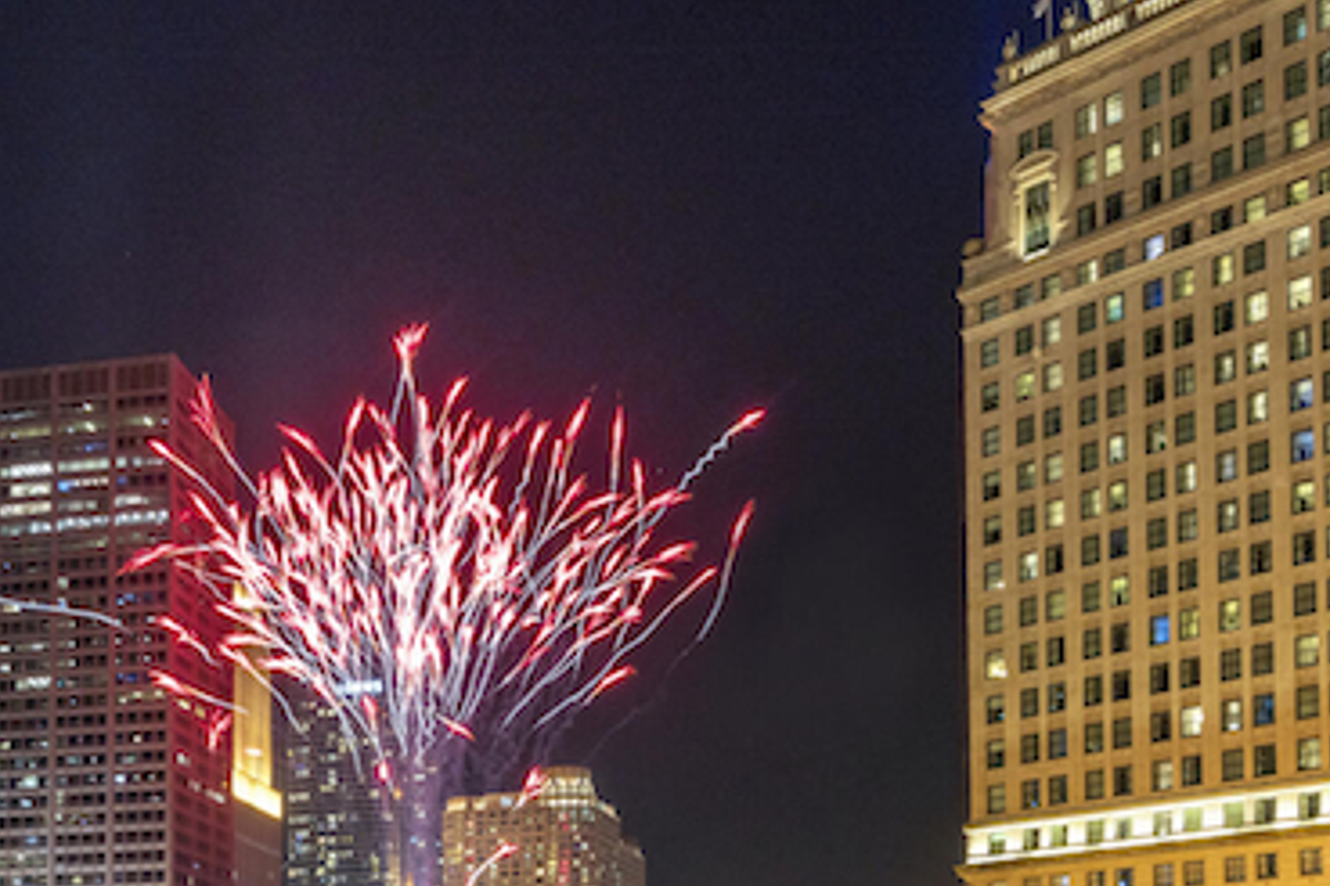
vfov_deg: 33.3
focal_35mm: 39
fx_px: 1441
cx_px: 378
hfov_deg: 48.2
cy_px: 702
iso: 200
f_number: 8
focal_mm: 20
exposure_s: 1
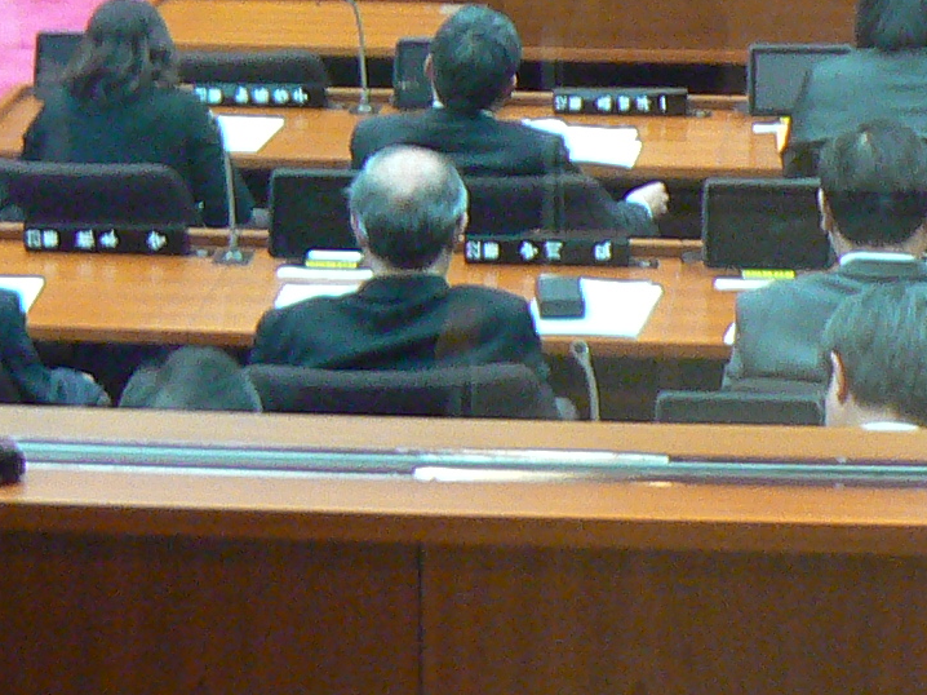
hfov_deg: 14.2
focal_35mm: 138
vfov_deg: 10.3
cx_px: 762
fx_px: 3694
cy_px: -411
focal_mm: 6
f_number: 2.8
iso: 200
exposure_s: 1/8
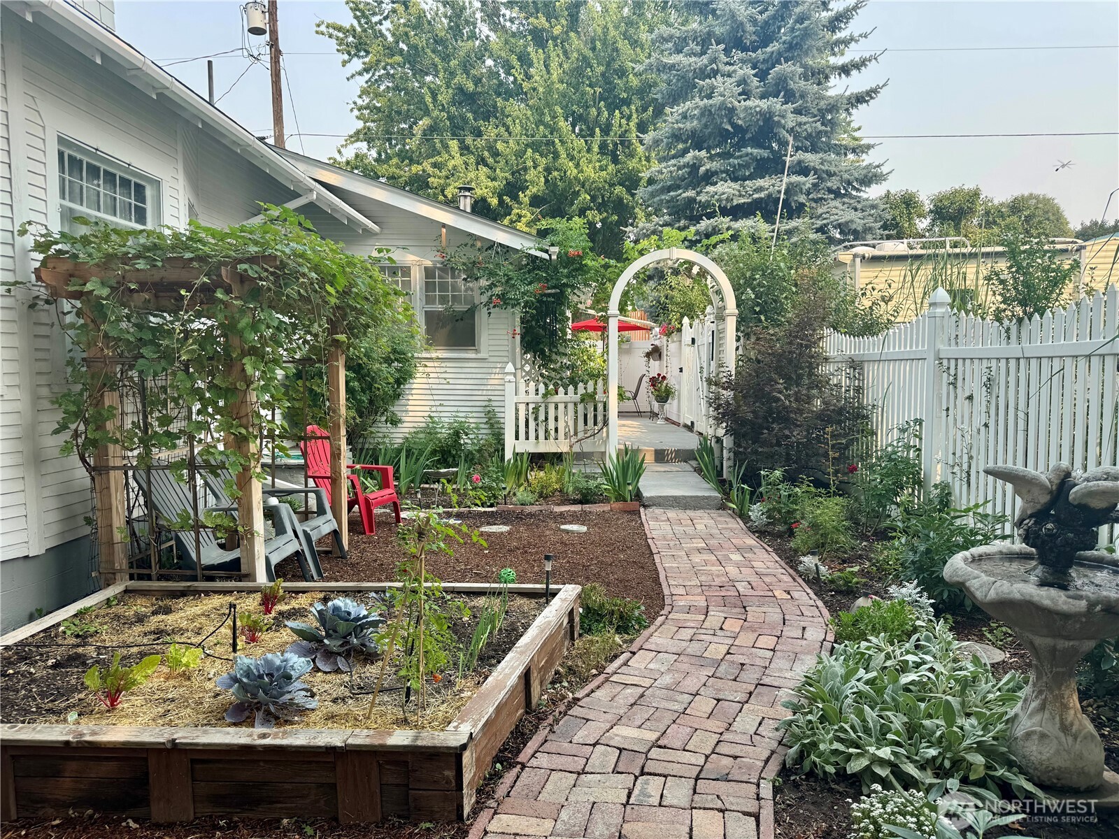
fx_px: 776
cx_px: 560
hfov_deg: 71.6
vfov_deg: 56.8
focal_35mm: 24
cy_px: 420
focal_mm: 6.76
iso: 80
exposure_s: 1/1339
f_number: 1.78
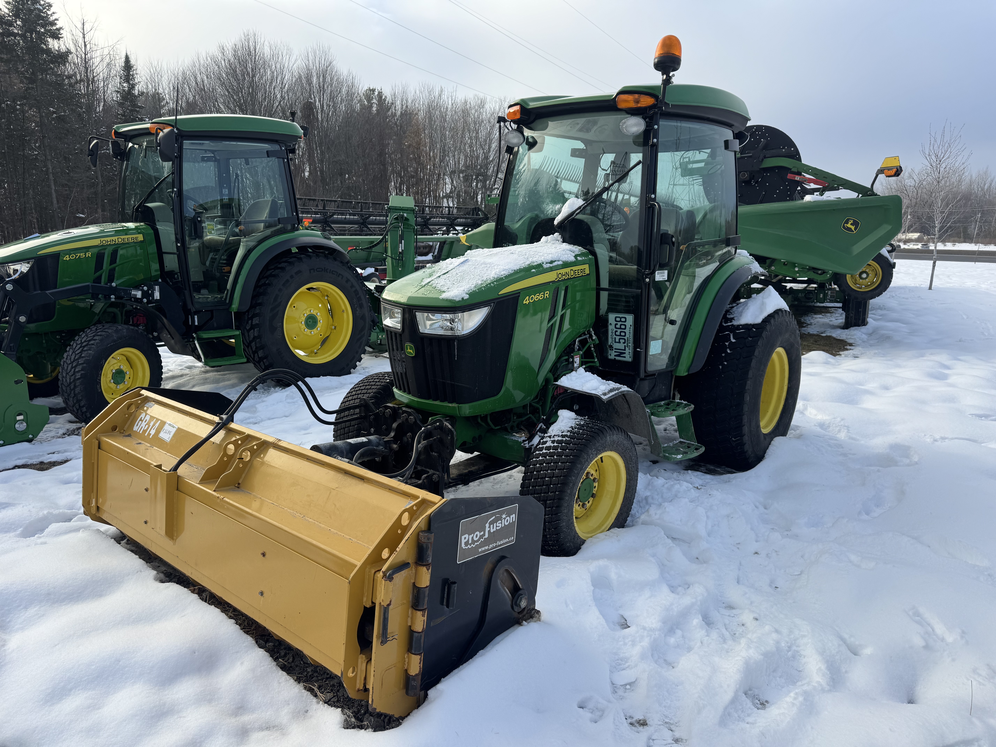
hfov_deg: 71.6
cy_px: 374
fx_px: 691
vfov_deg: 56.8
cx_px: 498
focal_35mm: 24
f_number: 1.78
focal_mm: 6.76
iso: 80
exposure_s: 1/1818
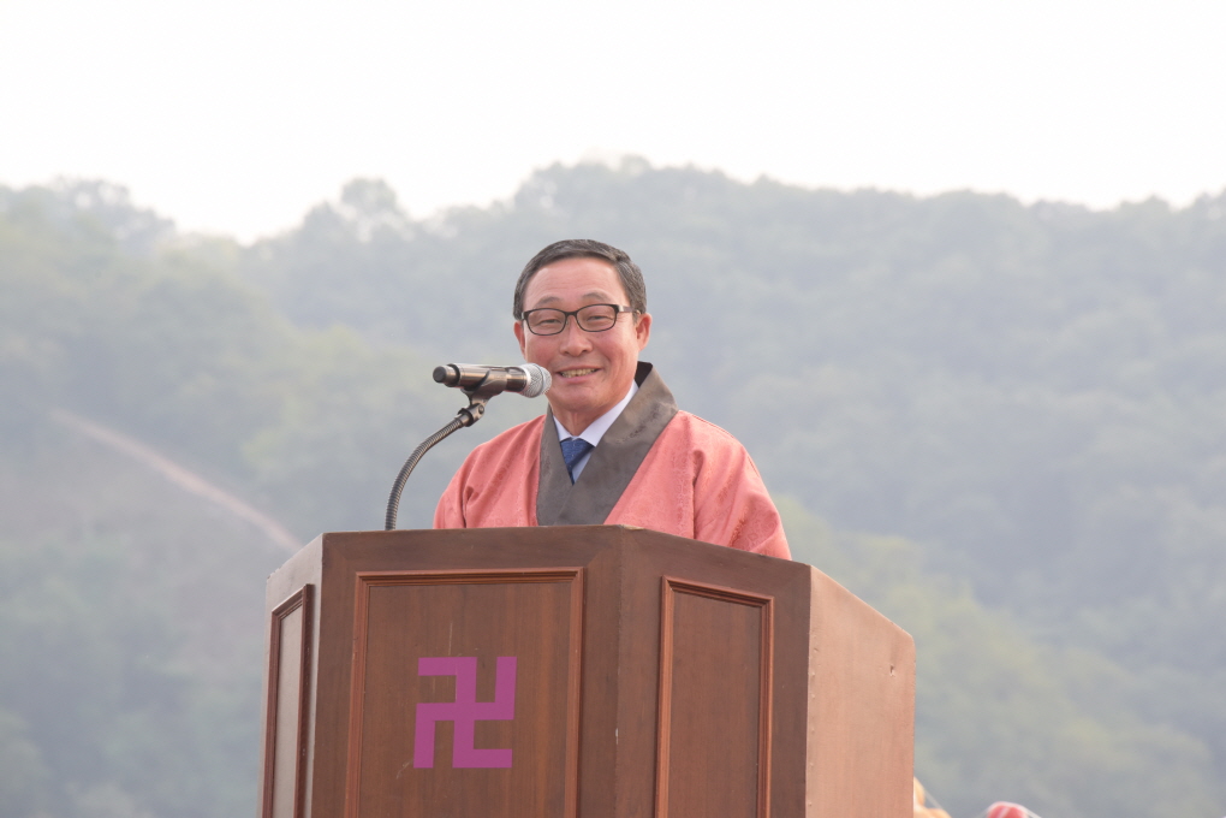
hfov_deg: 6.9
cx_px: 613
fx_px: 10216
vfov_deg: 4.6
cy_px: 409
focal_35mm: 300
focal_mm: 300
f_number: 13
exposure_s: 1/100
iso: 1000
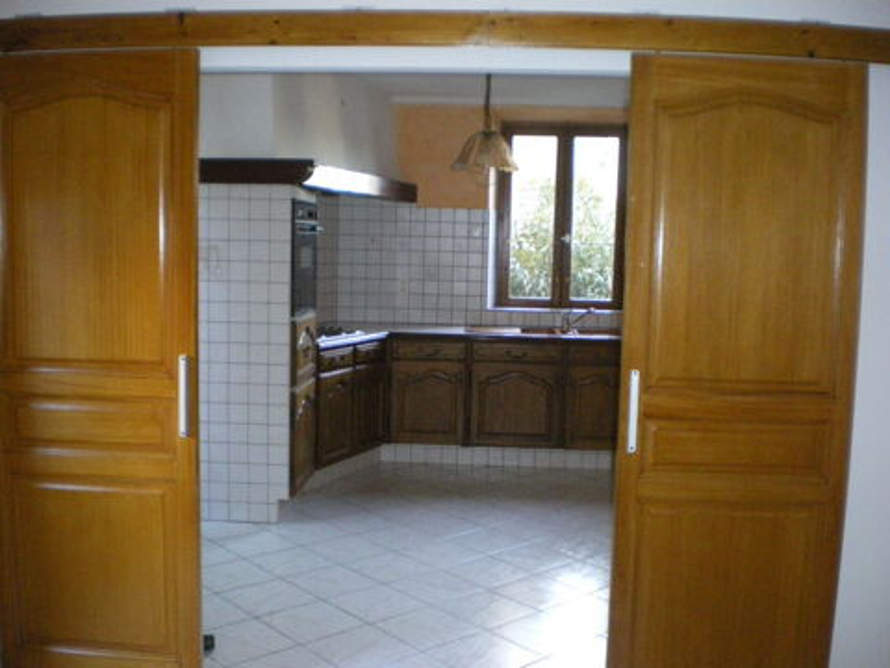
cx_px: 445
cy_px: 334
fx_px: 926
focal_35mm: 36
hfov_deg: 51.4
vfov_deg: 39.7
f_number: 3.1
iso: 800
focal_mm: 6.3
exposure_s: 1/50
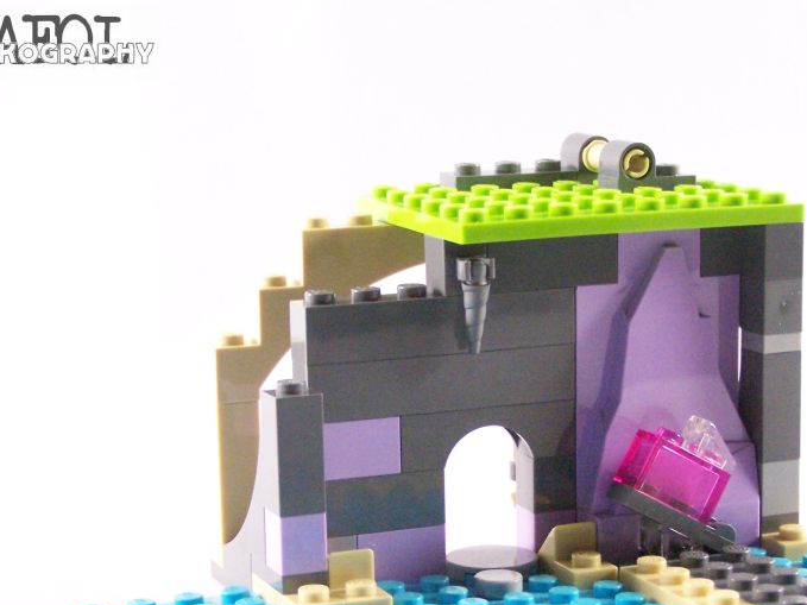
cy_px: 447
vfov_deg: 14.6
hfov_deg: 19.4
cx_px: 521
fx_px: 2354
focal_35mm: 101
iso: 400
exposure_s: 1/60
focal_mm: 11.1
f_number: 3.2
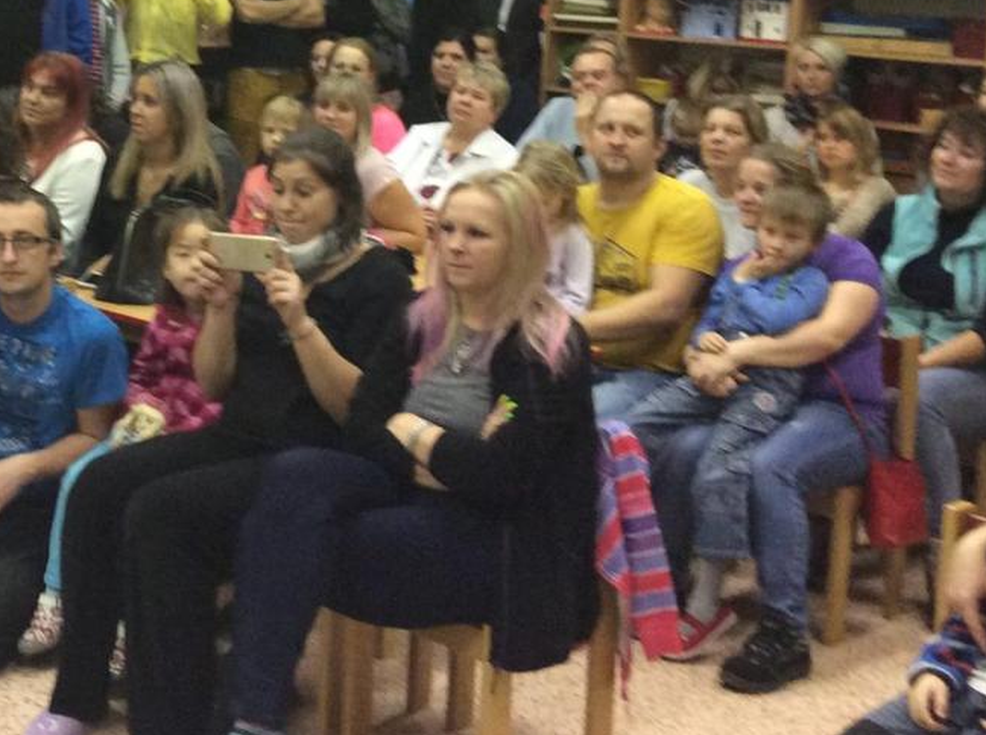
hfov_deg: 28.1
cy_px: 54
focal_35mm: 66
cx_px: 64
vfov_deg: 21.6
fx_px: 1876
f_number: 2.4
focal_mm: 3.3
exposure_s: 1/25
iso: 160
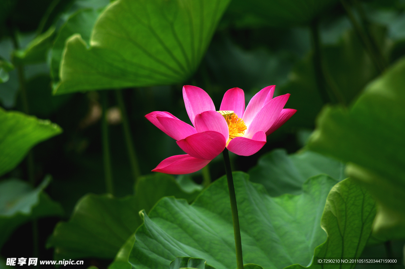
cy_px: 134
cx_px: 202
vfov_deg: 3.5
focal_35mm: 390
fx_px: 4382
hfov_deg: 5.3
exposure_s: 1/200
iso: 100
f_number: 7.1
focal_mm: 260
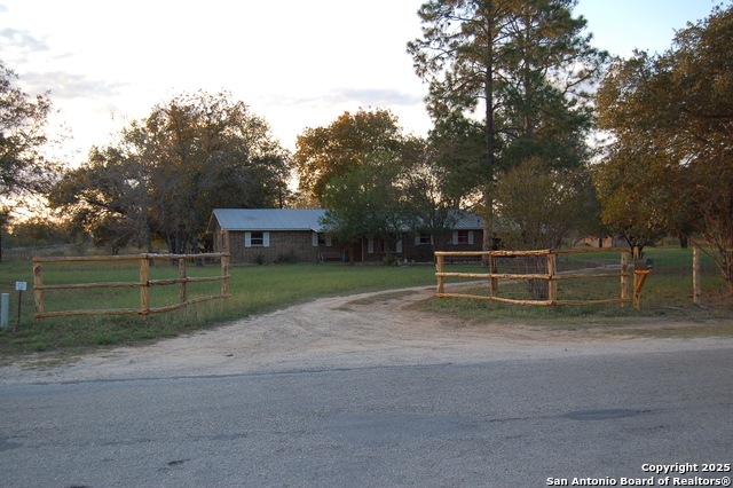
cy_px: 244
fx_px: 794
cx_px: 366
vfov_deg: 34.2
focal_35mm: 39
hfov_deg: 49.6
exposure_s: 1/160
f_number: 4
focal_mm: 26
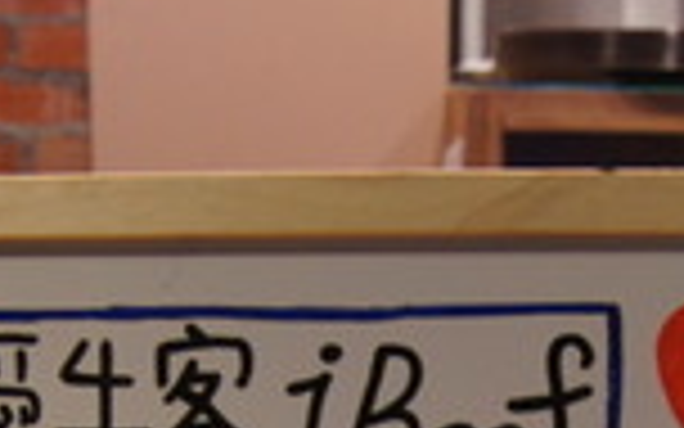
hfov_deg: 19.2
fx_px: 2013
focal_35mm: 108
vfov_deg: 11.6
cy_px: 644
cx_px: 493
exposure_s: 1/30
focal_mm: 18
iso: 800
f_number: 3.5
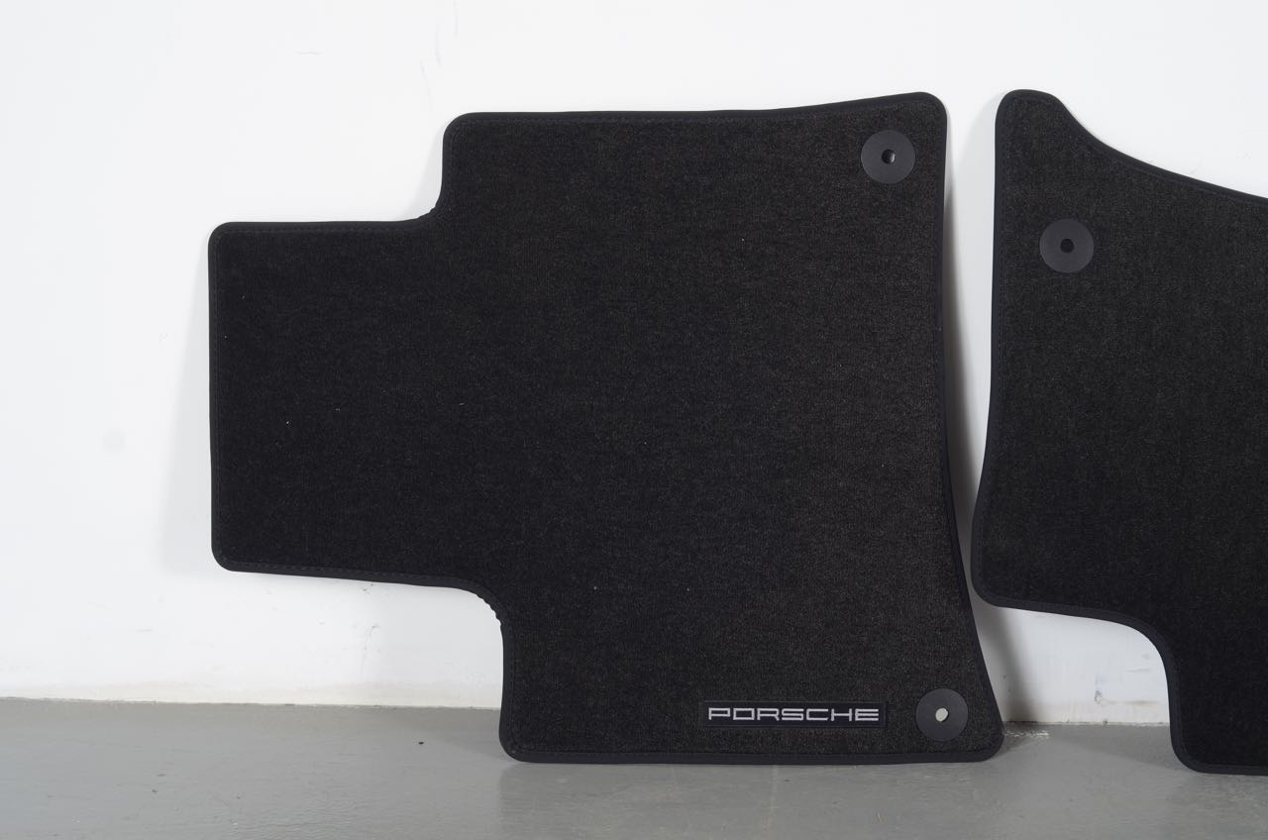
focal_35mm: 75
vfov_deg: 18.1
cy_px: 420
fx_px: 2636
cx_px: 634
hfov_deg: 27.0
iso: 100
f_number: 5.6
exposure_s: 1/125
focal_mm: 50
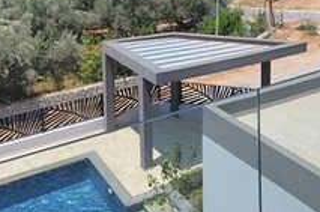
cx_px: 219
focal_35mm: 51
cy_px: -47
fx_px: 452
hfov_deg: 38.4
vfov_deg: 23.9
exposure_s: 1/250
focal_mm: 10
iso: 100
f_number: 8
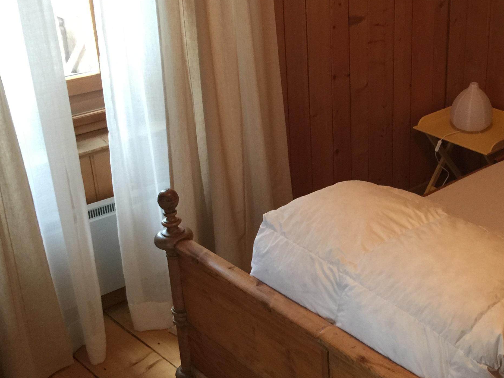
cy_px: 168
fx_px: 743
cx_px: 421
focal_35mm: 51
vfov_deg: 28.5
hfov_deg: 35.9
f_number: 2.2
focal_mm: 4.15
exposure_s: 1/15
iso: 80
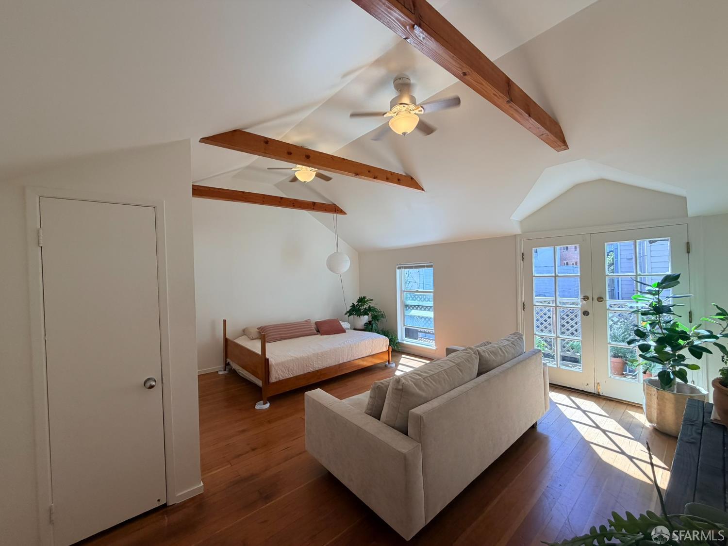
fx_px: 294
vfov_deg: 85.7
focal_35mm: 14
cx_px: 364
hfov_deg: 102.1
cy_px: 273
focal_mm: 2.22
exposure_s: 1/160
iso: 64
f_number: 2.2
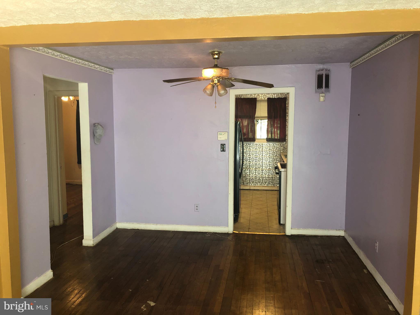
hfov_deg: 63.4
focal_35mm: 28
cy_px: 158
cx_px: 210
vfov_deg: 49.7
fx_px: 340
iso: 40
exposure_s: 1/15
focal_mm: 4
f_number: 1.8
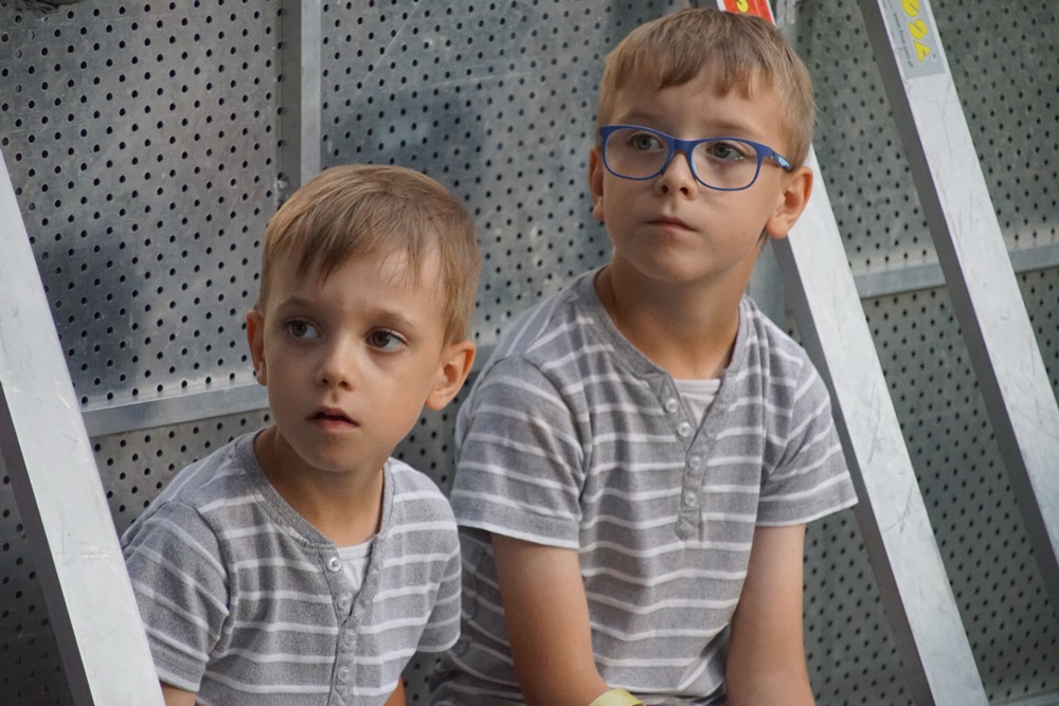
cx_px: 530
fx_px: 5957
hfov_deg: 10.2
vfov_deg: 6.8
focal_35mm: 202
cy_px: 353
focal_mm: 135
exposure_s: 1/250
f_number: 5.6
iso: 3200
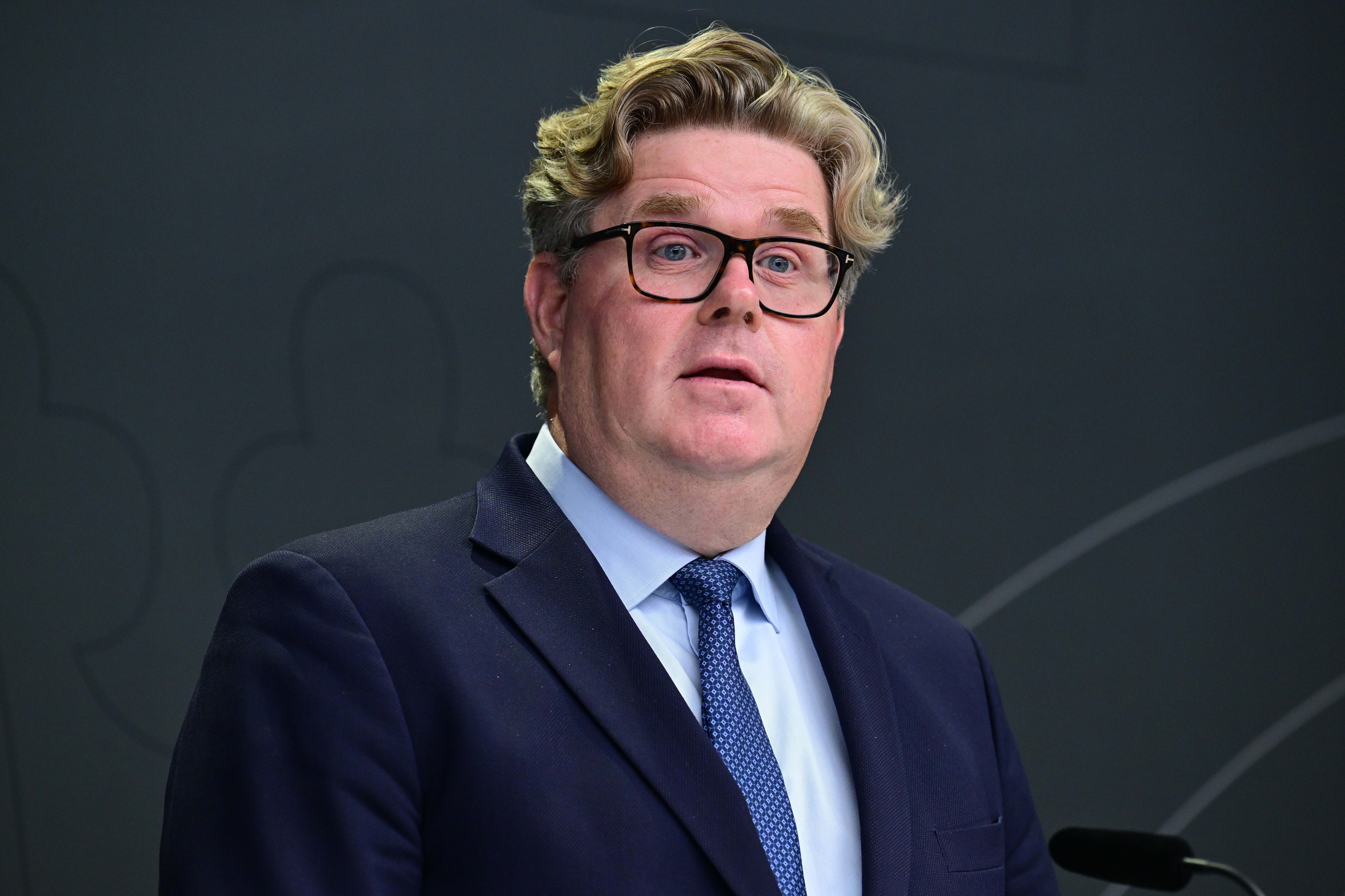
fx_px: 6724
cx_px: 672
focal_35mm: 180
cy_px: 448
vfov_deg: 7.6
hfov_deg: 11.4
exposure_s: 1/320
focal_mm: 180
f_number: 4.5
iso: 2500
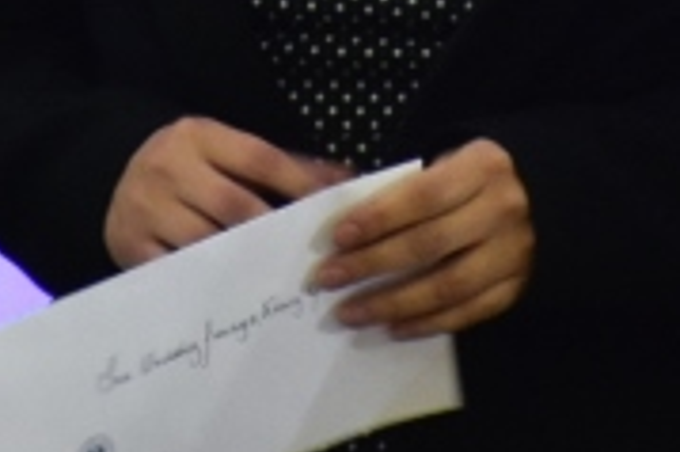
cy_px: -568
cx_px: 479
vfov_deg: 1.7
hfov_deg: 2.5
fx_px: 15396
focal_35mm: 816
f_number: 5.3
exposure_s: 1/50
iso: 1600
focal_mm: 95
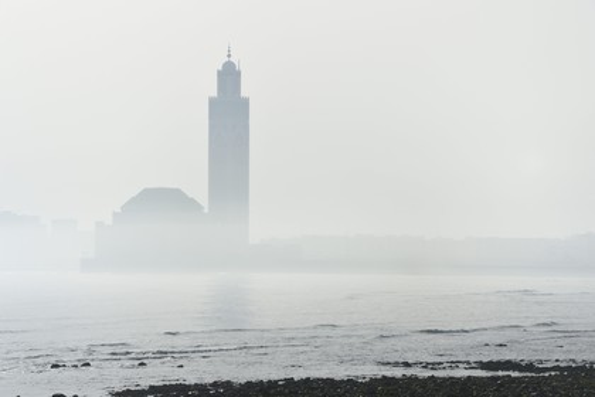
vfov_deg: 11.8
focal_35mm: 116
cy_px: 198
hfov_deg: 17.6
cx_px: 298
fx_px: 1917
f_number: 14
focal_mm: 116
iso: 100
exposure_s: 1/250
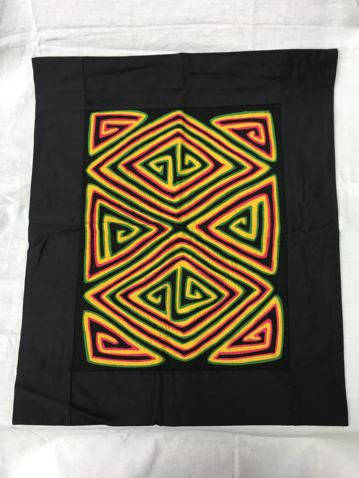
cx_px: 180
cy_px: 239
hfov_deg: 48.2
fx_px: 401
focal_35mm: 29
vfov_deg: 61.7
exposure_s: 1/156
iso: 25
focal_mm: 4.15
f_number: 2.2
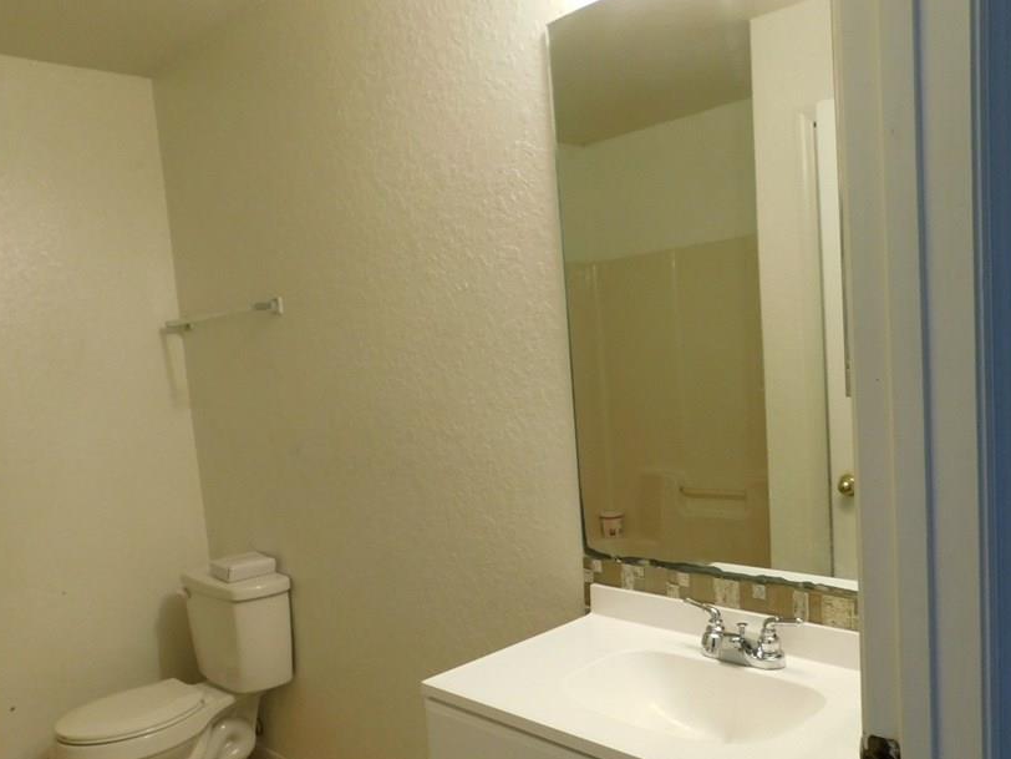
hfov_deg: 61.6
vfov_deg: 48.0
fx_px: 847
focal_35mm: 29
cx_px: 525
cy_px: 449
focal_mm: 4
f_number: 3
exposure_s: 1/30
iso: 180
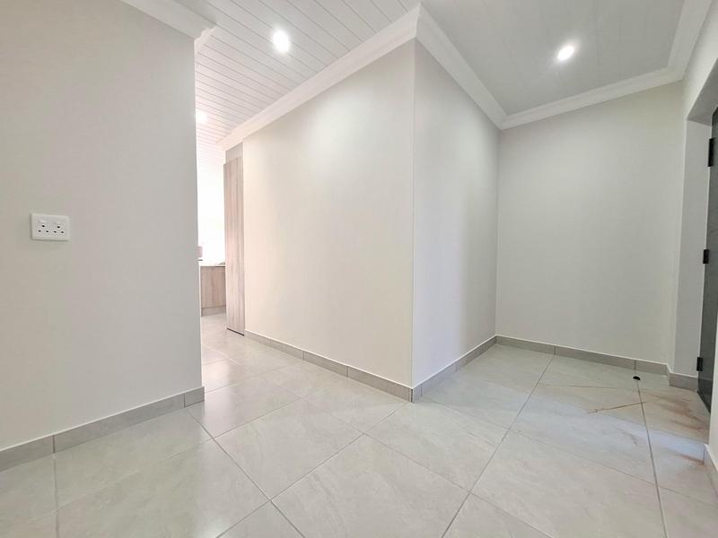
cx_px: 359
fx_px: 270
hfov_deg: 106.2
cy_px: 269
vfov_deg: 89.9
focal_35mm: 13
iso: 200
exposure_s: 1/50
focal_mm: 1.74
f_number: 2.2
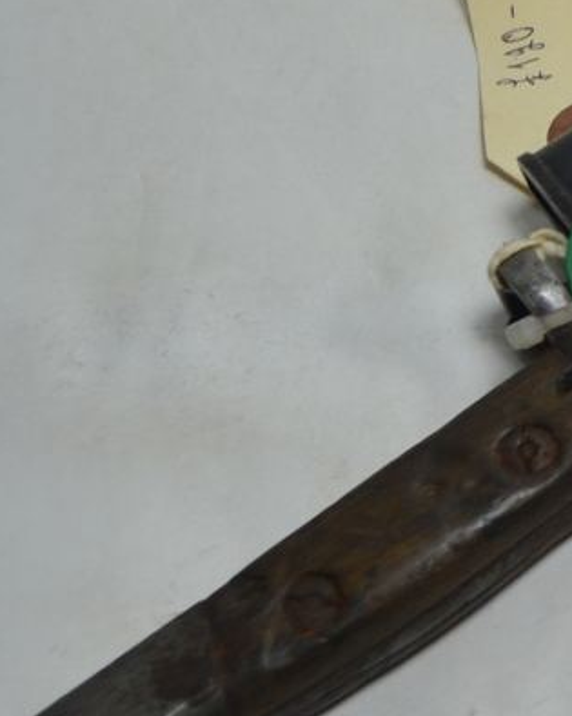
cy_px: 174
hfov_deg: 8.1
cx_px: 1099
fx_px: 3874
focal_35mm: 183
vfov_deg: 10.5
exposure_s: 1/25
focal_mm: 32
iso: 400
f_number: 4.8
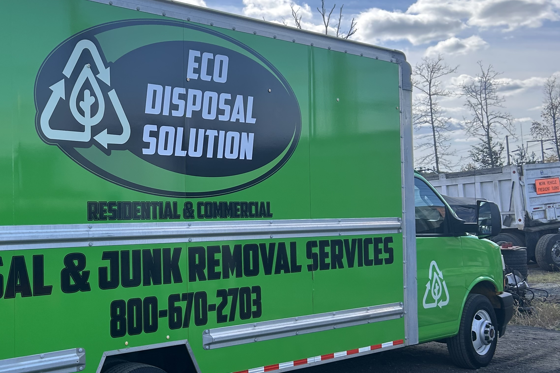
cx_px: 114
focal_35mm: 48
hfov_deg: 39.5
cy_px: 198
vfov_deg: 28.1
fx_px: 747
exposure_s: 1/1901
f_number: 1.5
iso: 50
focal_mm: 5.7
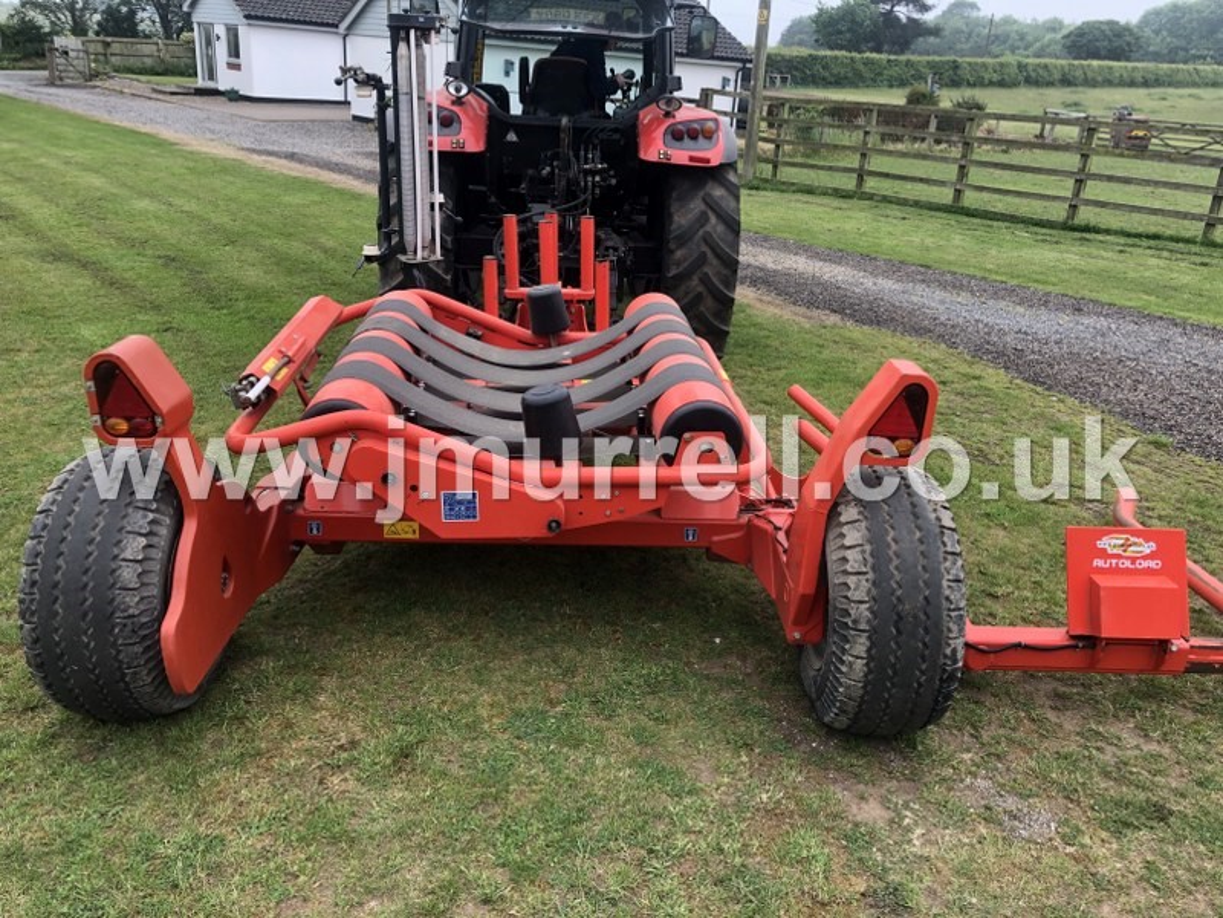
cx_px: 612
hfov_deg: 63.4
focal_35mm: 28
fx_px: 989
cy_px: 459
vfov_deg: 49.7
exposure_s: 1/120
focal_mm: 3.99
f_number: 1.8
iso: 25
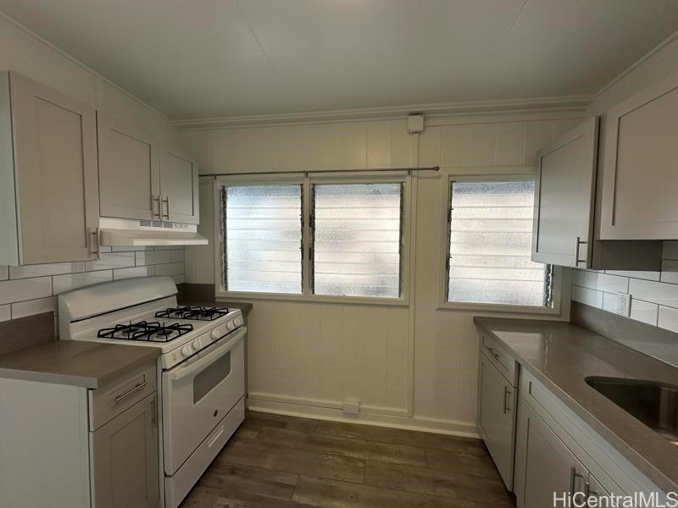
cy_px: 254
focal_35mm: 14
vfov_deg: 85.7
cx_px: 339
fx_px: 274
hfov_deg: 102.1
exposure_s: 1/273
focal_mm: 2.22
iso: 40
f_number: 2.2
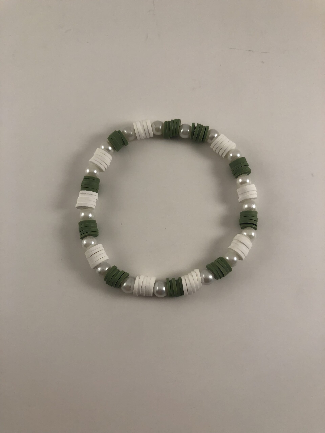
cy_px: 216
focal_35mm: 28
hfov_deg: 49.7
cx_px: 162
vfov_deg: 63.4
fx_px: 351
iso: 64
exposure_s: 1/120
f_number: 1.8
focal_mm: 3.99
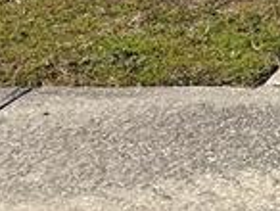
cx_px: 903
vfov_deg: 8.0
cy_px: -334
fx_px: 1361
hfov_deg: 9.0
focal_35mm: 168
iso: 80
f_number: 1.78
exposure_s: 1/4975
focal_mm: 6.76
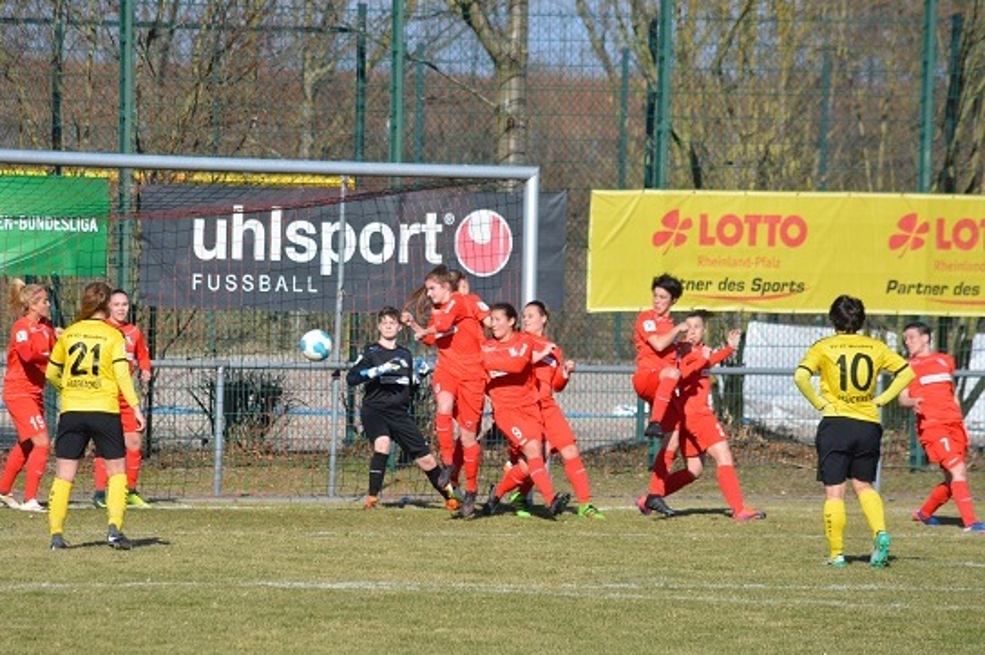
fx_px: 11074
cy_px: 328
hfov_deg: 5.1
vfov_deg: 3.4
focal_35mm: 405
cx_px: 492
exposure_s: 1/2000
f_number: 7.1
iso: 400
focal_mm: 270
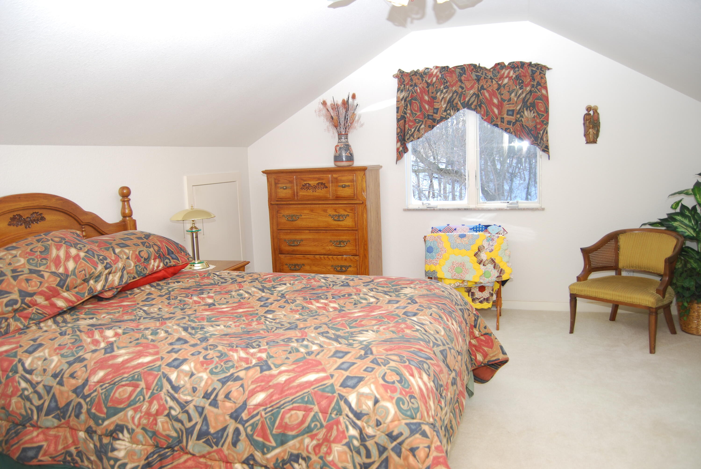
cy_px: 234
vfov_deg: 48.0
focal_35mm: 27
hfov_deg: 67.3
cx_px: 350
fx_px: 526
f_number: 4
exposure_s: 1/60
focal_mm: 18
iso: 200
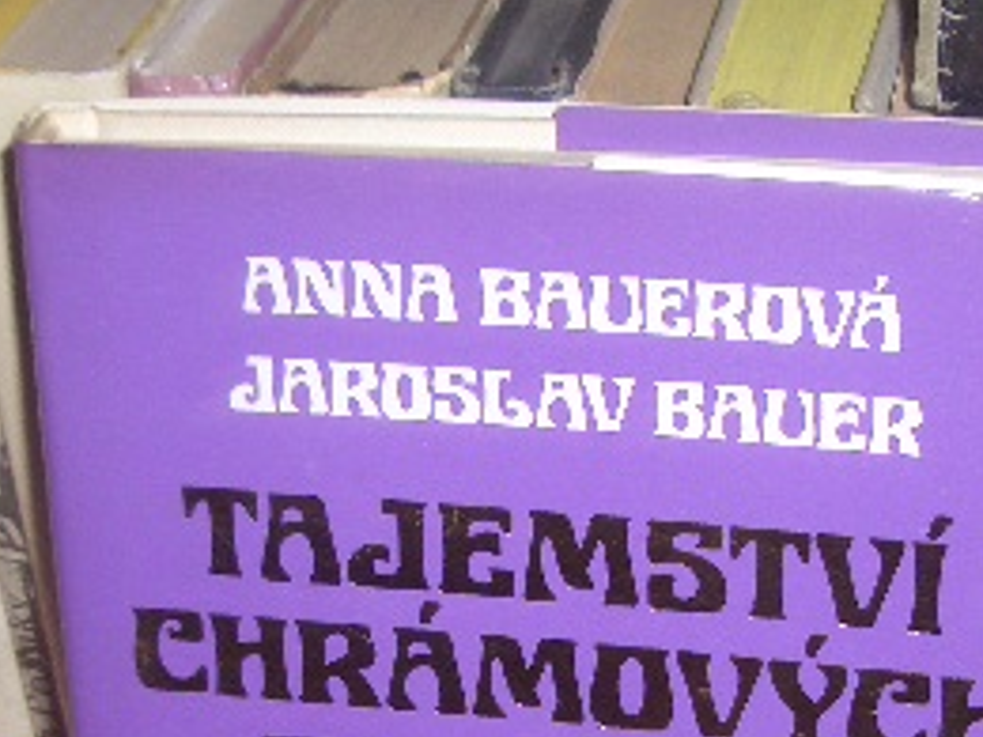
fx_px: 2442
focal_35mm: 86
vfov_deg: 16.7
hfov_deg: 22.7
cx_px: 635
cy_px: 779
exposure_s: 1/60
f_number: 2.6
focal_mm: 5.8
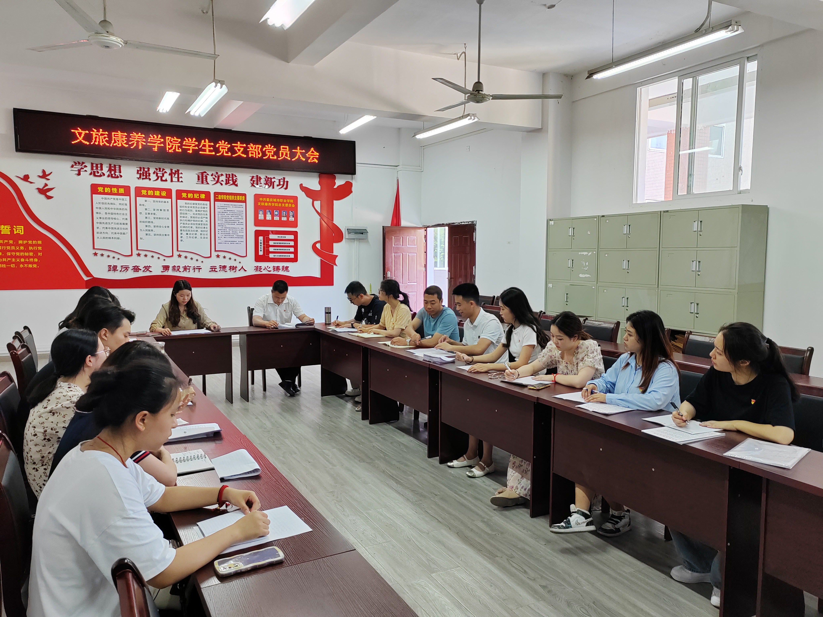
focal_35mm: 27
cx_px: 412
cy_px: 308
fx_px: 642
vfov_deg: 51.4
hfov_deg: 65.3
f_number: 1.9
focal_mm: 5.52
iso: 638
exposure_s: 1/100
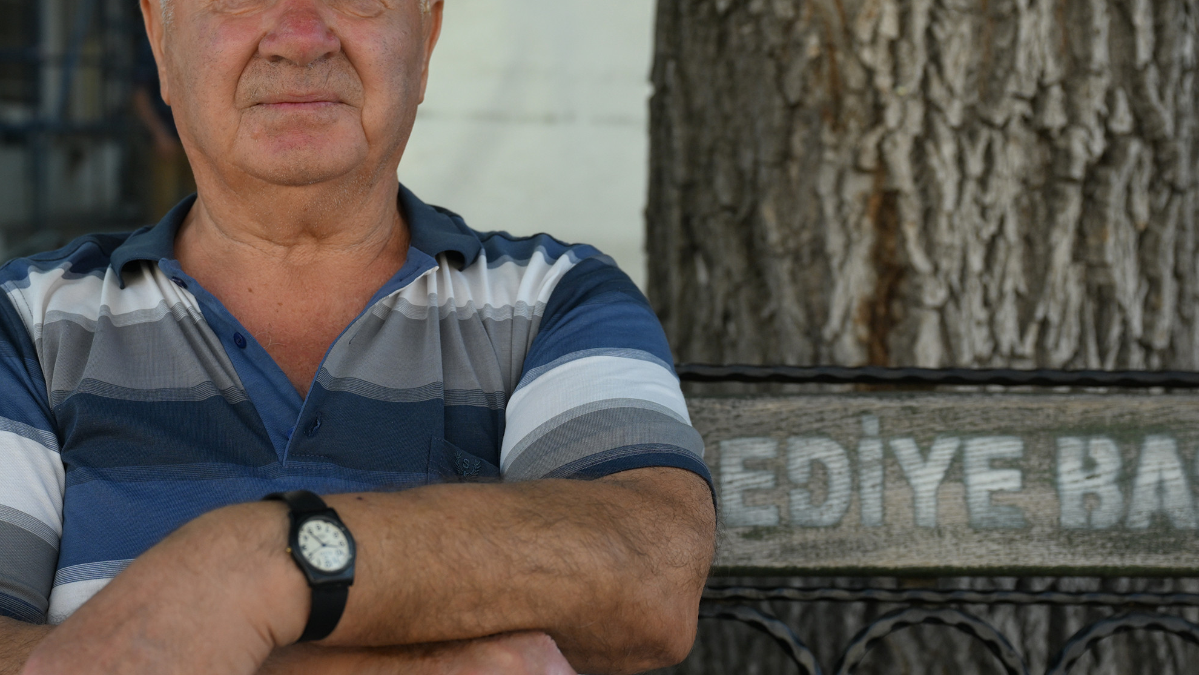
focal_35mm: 66
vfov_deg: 18.3
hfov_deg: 31.5
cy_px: 312
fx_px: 2098
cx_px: 347
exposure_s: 1/1000
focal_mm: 44
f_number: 4
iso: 500
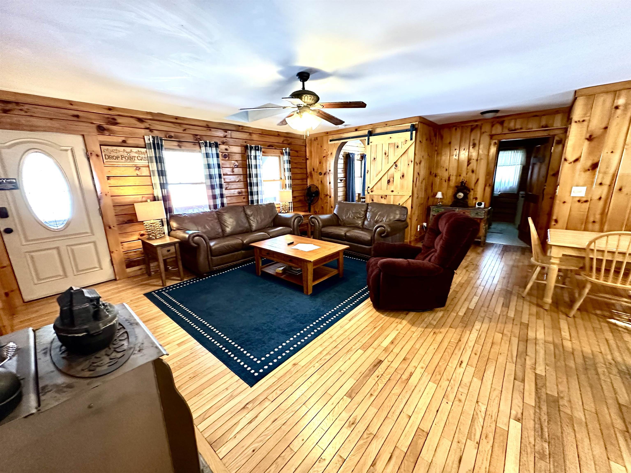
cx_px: 316
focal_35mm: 14
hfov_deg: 102.1
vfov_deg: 85.7
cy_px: 236
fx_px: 255
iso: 640
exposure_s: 1/60
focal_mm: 2.22
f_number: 2.2
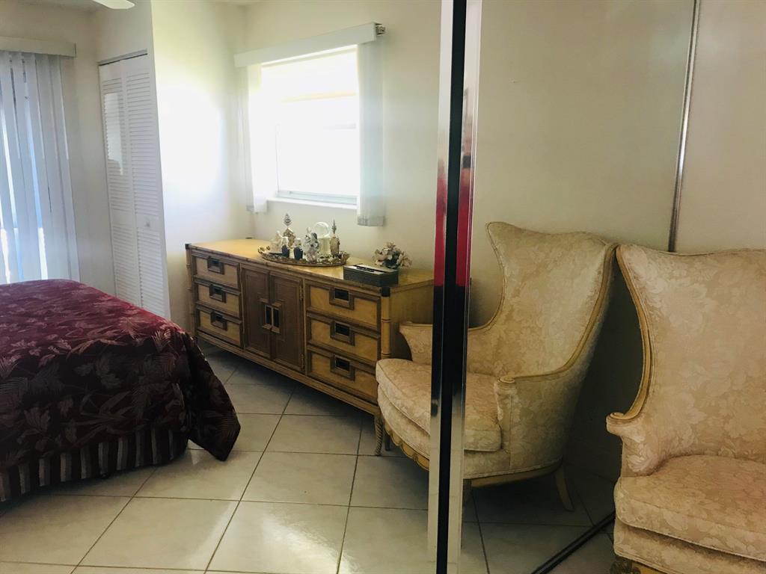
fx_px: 620
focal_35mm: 28
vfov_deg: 49.7
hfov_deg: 63.4
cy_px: 287
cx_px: 383
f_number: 1.8
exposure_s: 1/17
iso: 40
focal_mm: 3.99
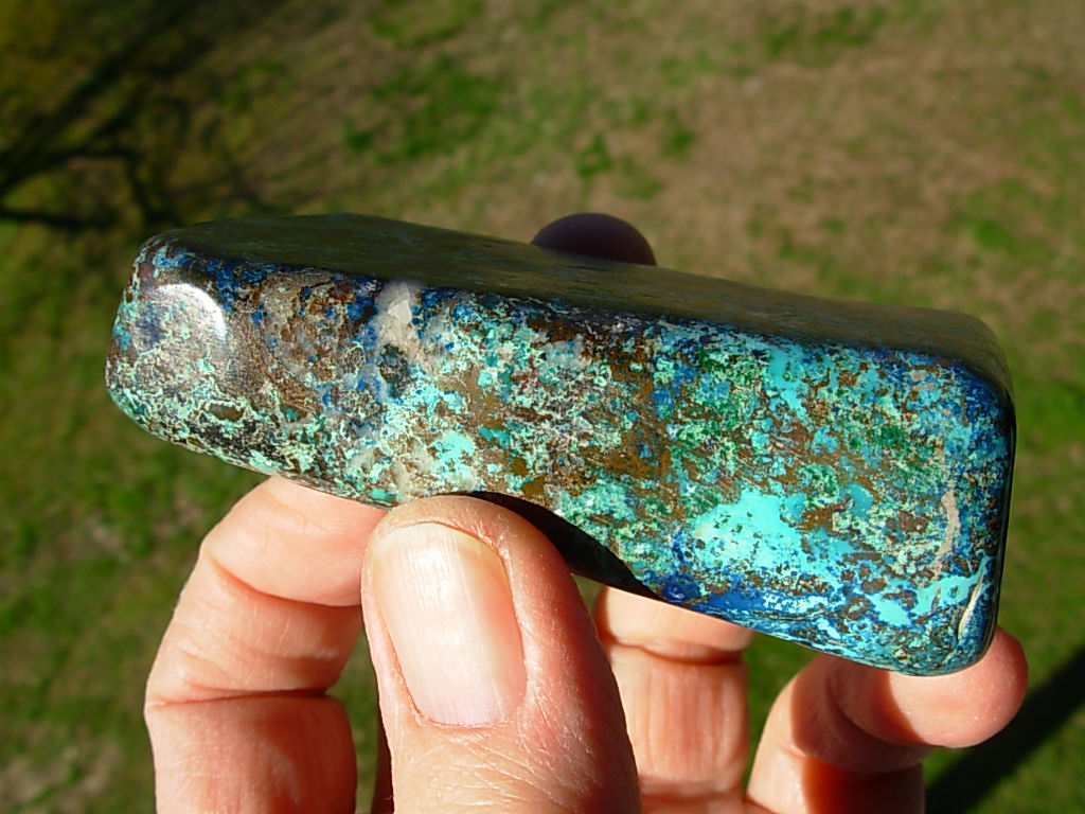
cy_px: 407
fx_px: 1191
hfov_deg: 49.0
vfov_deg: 37.7
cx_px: 542
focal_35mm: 38
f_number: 4.9
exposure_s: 1/470
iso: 50
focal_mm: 6.3
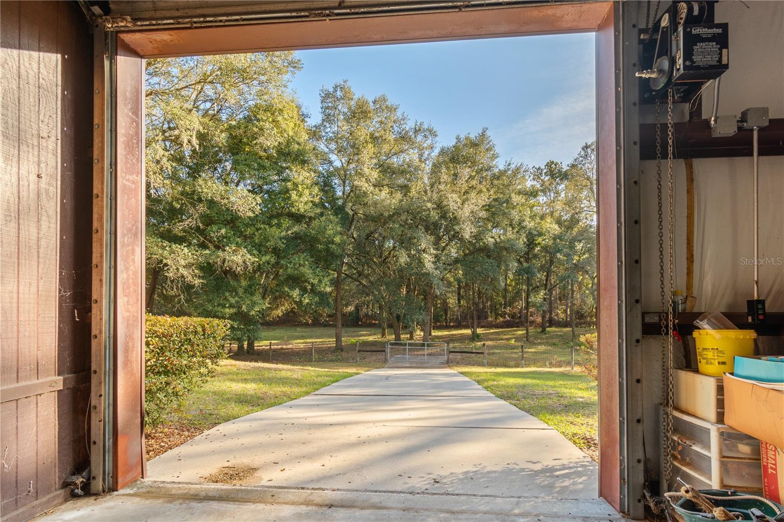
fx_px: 327
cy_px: 261
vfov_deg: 77.3
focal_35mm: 15
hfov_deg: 100.4
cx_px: 392
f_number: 9
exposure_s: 1/3
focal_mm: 10
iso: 160
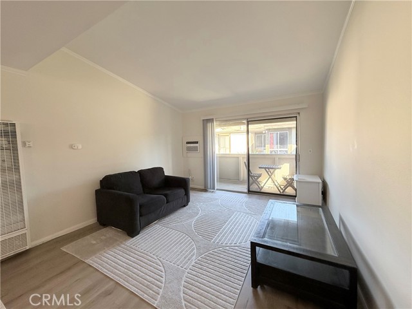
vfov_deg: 85.7
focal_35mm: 14
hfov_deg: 102.1
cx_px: 206
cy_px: 154
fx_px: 167
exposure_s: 1/99
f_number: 2.2
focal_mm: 2.22
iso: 160
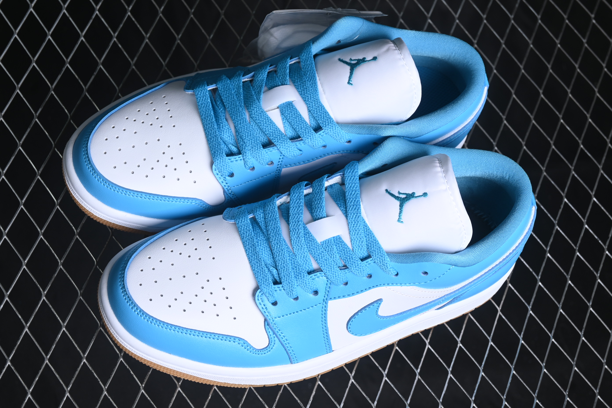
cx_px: 306
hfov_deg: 27.0
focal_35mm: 75
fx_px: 1275
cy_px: 204
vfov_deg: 18.2
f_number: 7.1
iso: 160
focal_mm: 50
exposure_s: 1/80
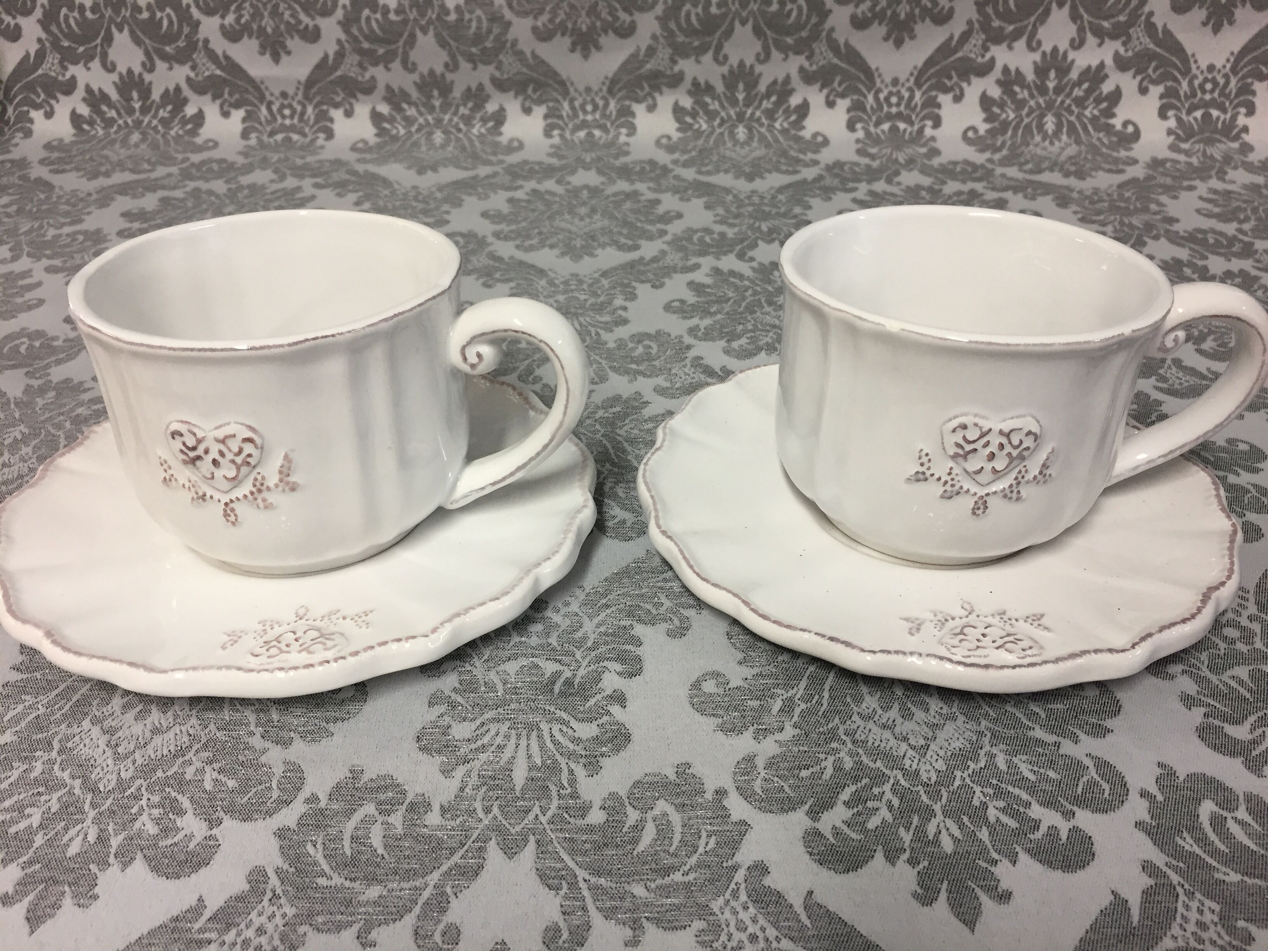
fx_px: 1062
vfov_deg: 48.2
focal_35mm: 29
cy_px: 476
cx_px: 634
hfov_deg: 61.7
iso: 64
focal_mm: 4.15
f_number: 2.2
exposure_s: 1/33
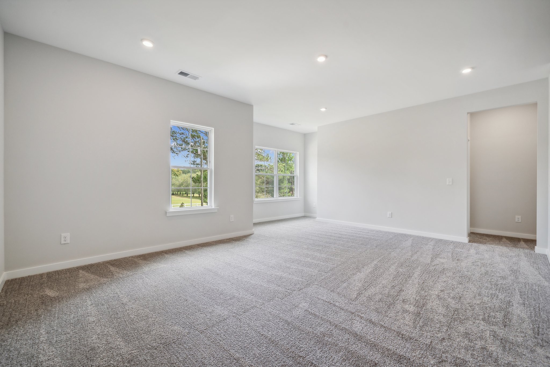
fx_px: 214
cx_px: 275
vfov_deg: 81.2
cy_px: 184
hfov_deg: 104.3
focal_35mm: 14
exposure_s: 1/30
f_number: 7.1
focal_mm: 14
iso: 160
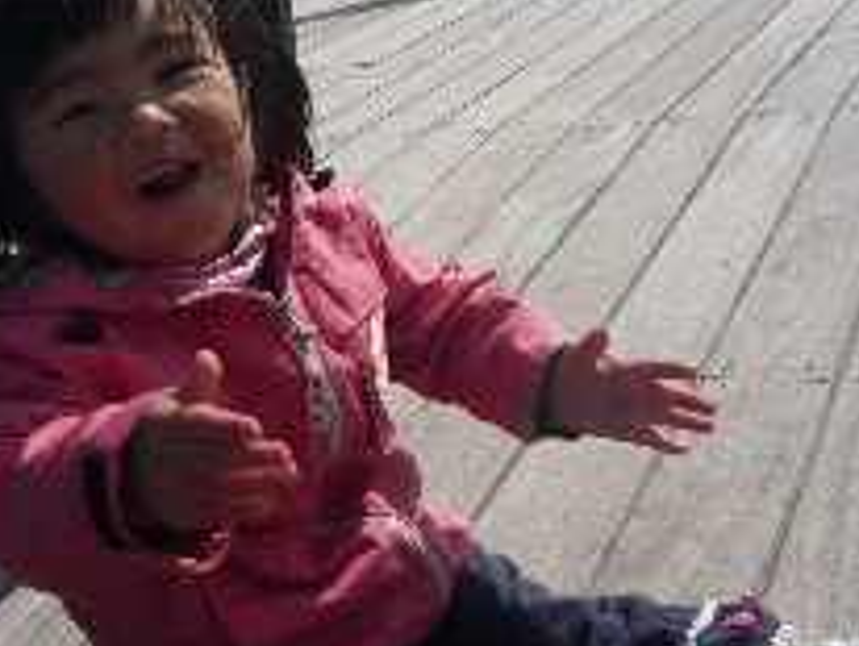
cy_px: 144
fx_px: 1416
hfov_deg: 33.7
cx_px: 371
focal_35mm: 57
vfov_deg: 25.3
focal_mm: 4.6
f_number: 8
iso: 100
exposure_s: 1/400
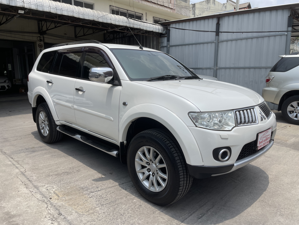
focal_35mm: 25
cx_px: 150
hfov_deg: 69.4
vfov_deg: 54.9
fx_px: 216
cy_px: 112
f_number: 1.6
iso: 32
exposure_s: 1/5618
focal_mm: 5.1
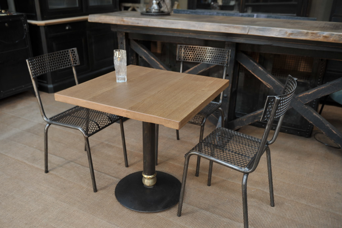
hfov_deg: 57.3
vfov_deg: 39.9
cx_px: 167
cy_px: 117
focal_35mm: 33
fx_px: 313
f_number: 3.5
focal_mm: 32
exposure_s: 1/50
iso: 250
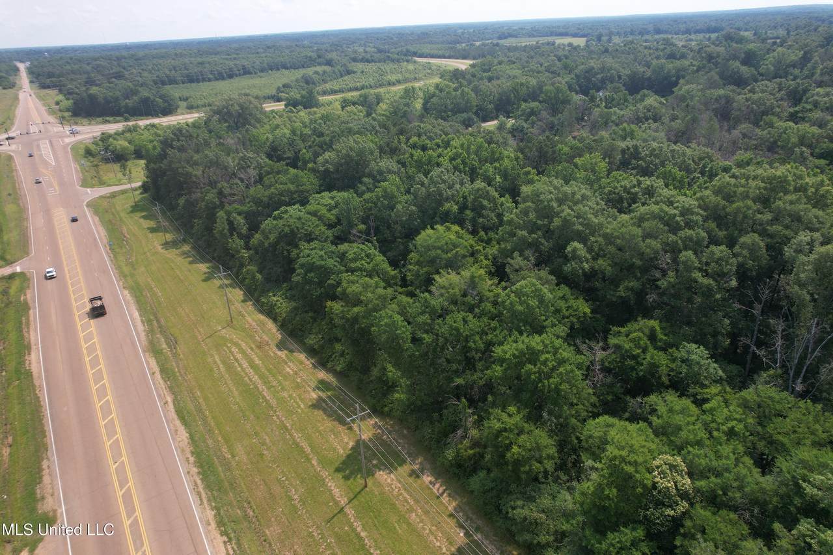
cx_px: 416
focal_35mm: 22
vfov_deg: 57.2
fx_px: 509
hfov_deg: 78.6
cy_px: 278
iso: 100
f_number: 2.8
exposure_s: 1/350
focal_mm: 8.38
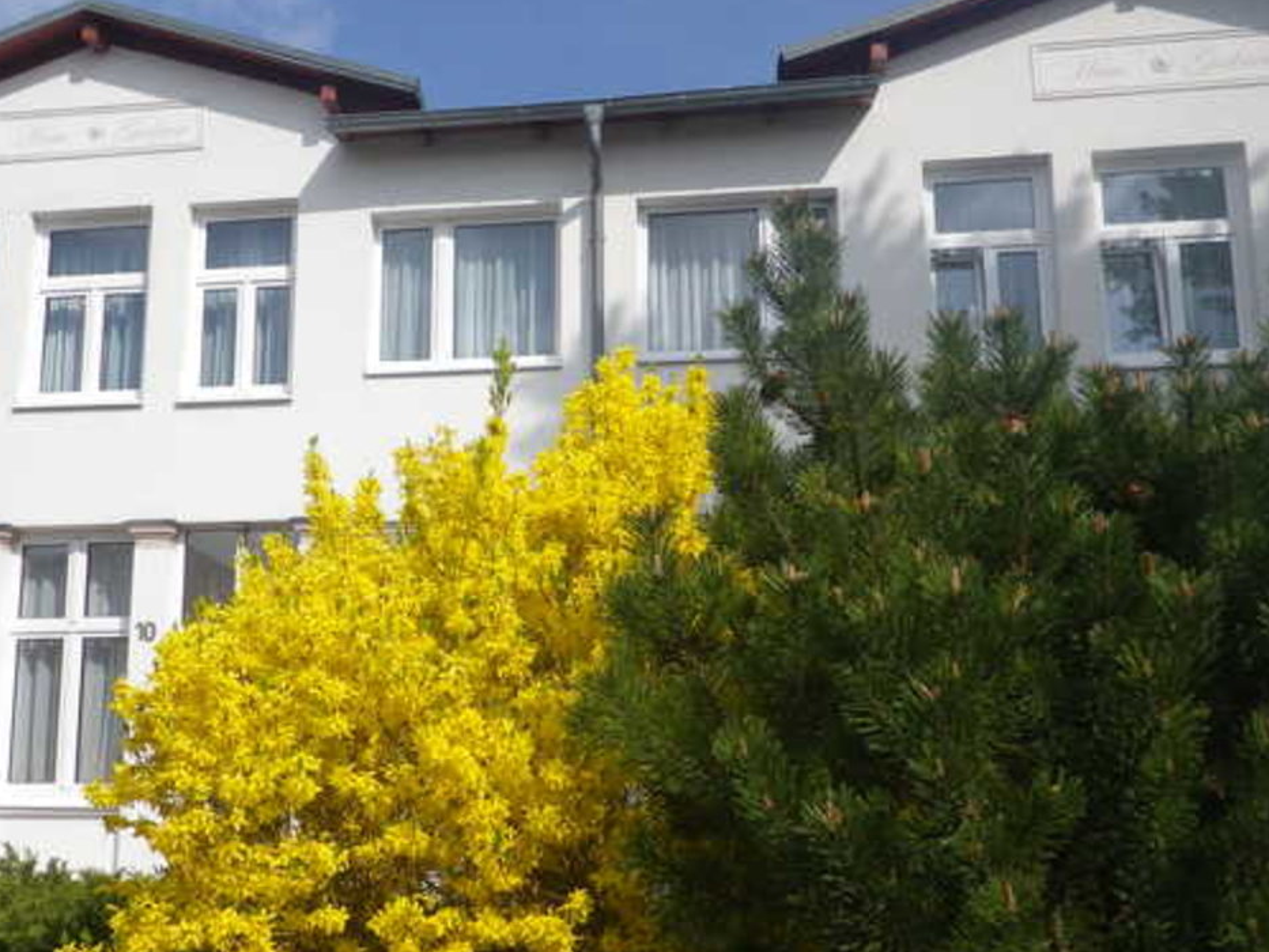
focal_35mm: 36
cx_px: 543
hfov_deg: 51.2
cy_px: 555
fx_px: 1320
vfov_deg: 39.5
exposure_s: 1/800
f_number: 4.2
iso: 80
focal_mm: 5
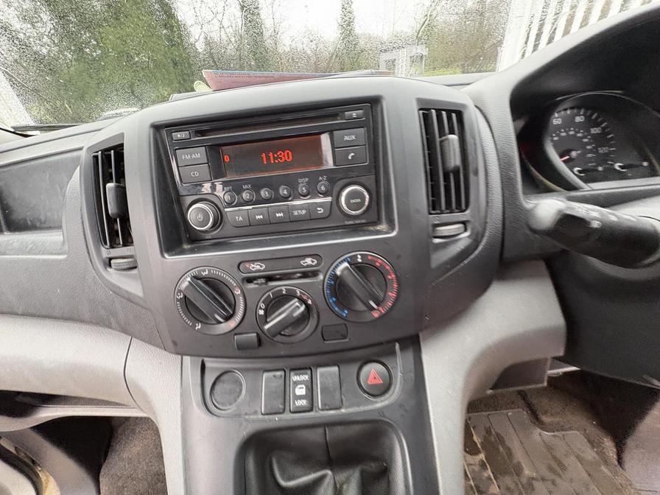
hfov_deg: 102.1
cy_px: 248
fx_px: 267
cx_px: 330
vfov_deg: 85.7
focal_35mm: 14
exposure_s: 1/60
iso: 500
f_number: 2.2
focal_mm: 2.22
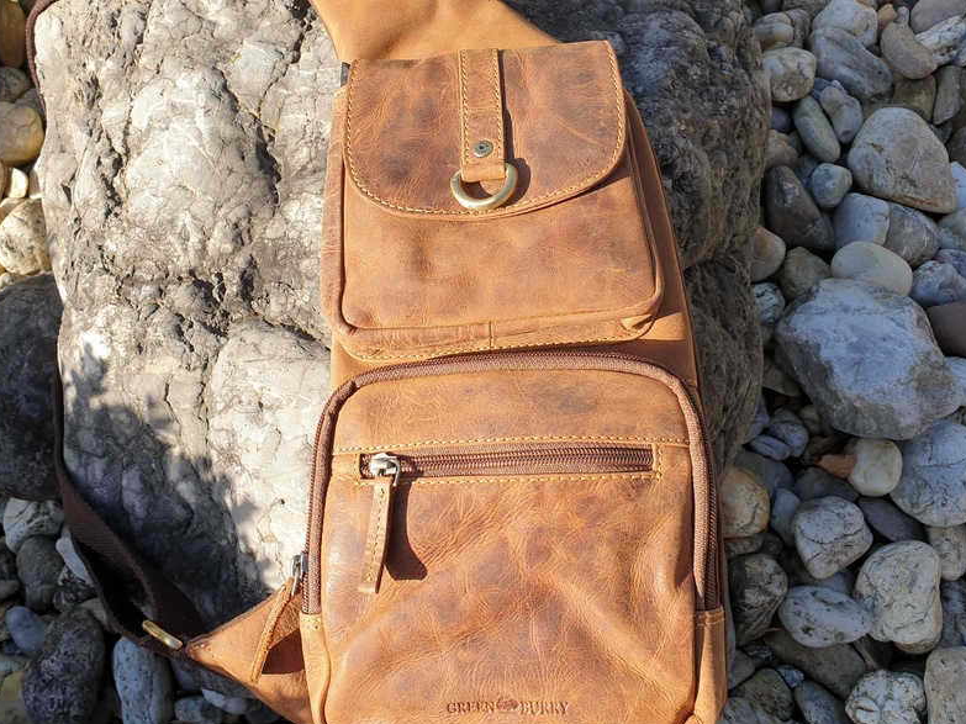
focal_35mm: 34
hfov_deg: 53.8
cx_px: 419
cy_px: 365
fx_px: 949
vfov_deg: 41.8
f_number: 2.4
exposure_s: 1/612
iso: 50
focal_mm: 4.3
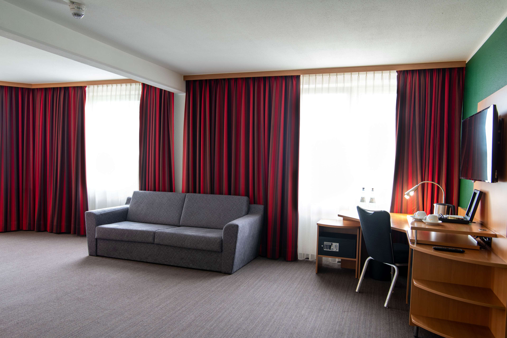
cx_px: 254
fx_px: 366
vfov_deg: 49.6
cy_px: 169
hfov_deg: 69.4
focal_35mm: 26
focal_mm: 26
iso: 125
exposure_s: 1/4
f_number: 8
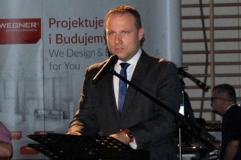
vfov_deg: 16.5
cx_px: 120
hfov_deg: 24.6
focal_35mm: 82
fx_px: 552
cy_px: 80
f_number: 5.6
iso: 1100
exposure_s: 1/60
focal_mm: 55
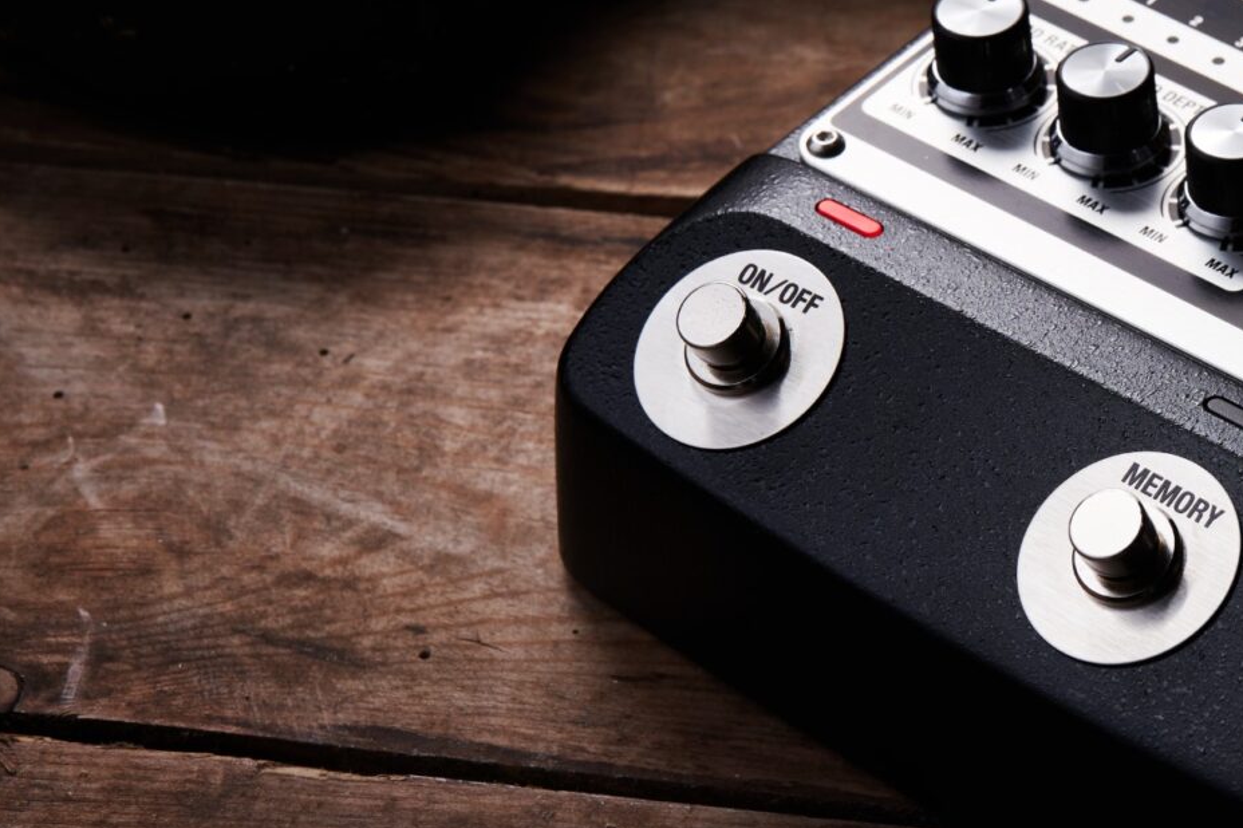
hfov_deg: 14.5
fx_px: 4763
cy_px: 391
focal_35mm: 138
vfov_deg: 9.9
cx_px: 1410
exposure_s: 1/60
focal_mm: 50
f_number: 8
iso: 100
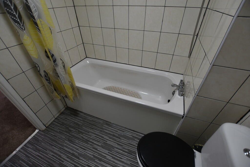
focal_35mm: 15
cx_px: 125
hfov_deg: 100.4
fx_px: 104
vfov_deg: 77.3
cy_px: 84
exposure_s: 1/20
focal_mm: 10
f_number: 3.5
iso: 100
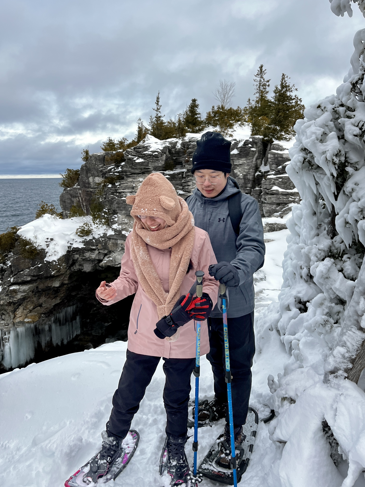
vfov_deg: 63.4
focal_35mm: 28
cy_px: 232
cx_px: 188
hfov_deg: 49.7
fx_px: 394
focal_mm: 5.1
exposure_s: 1/1647
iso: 50
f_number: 1.6
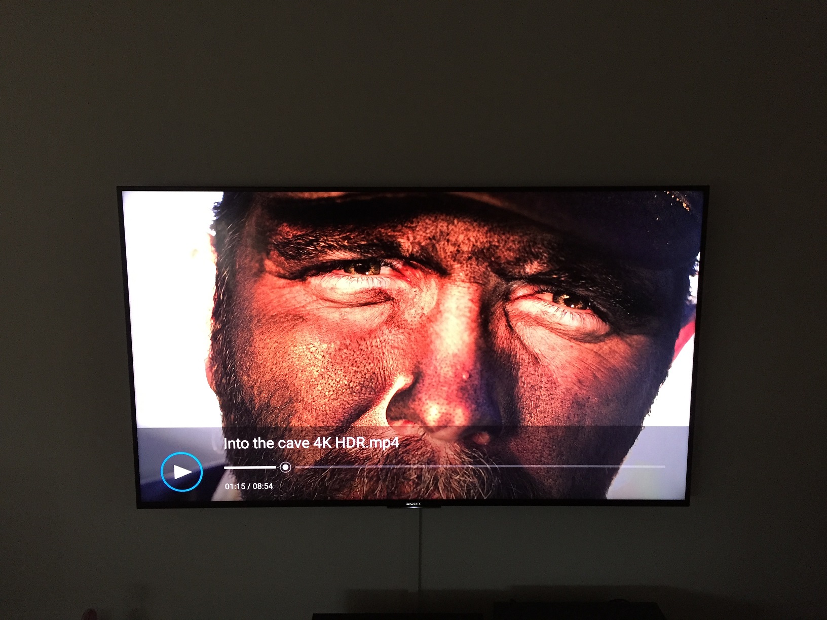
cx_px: 414
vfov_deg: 48.2
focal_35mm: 29
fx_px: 693
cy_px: 310
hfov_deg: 61.7
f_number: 2.2
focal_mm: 4.15
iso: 200
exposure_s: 1/33
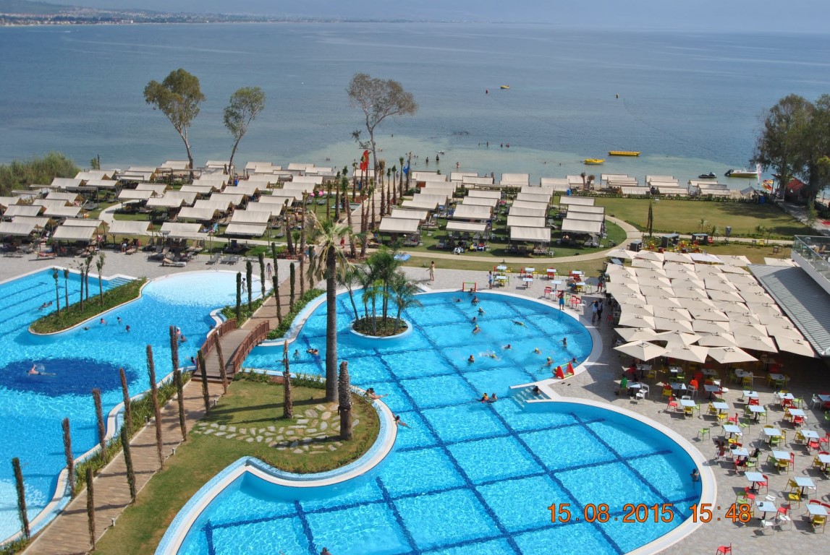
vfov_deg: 37.0
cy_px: 278
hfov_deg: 53.1
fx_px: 831
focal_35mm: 36
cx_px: 415
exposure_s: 1/320
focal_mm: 24
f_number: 9
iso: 100
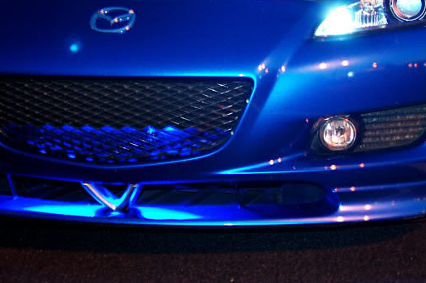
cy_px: 31
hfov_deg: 21.9
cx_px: 203
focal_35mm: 93
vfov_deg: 14.5
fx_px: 1099
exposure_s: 1
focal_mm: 31
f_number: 3.3
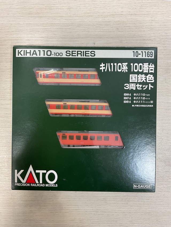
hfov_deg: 48.2
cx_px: 86
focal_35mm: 29
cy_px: 114
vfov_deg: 61.7
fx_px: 191
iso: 64
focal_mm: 3
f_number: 1.8
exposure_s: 1/50
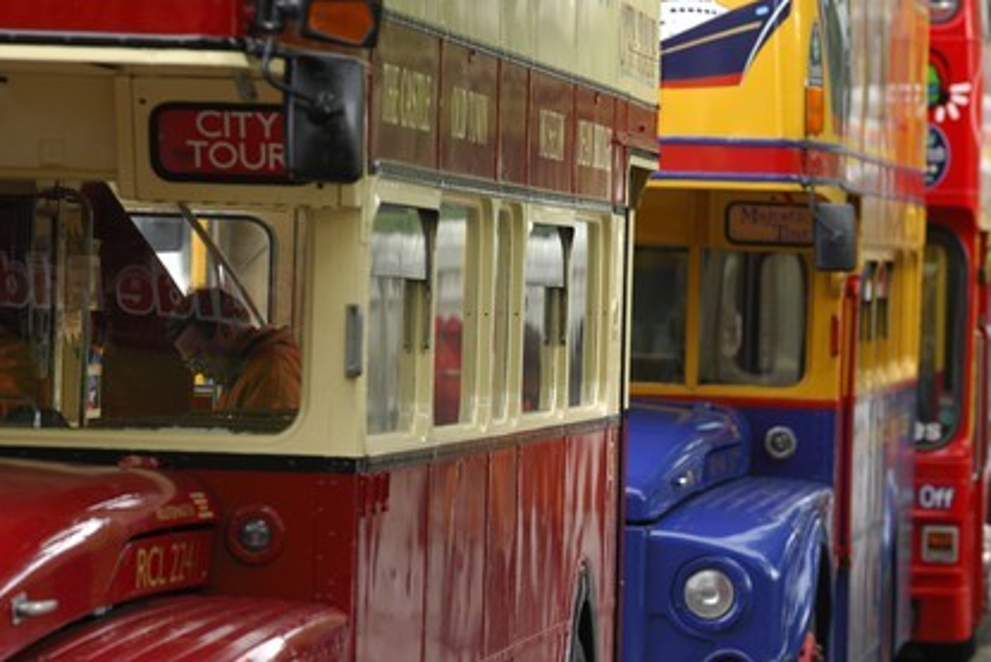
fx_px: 6691
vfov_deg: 5.7
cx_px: 500
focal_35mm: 243
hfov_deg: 8.5
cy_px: 330
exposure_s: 1/80
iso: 125
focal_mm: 160
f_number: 4.5
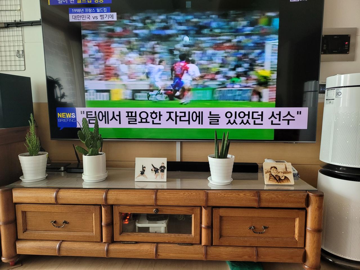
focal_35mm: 26
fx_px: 270
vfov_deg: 53.1
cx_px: 180
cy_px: 135
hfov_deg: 67.3
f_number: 1.8
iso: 320
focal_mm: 5
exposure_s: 1/100
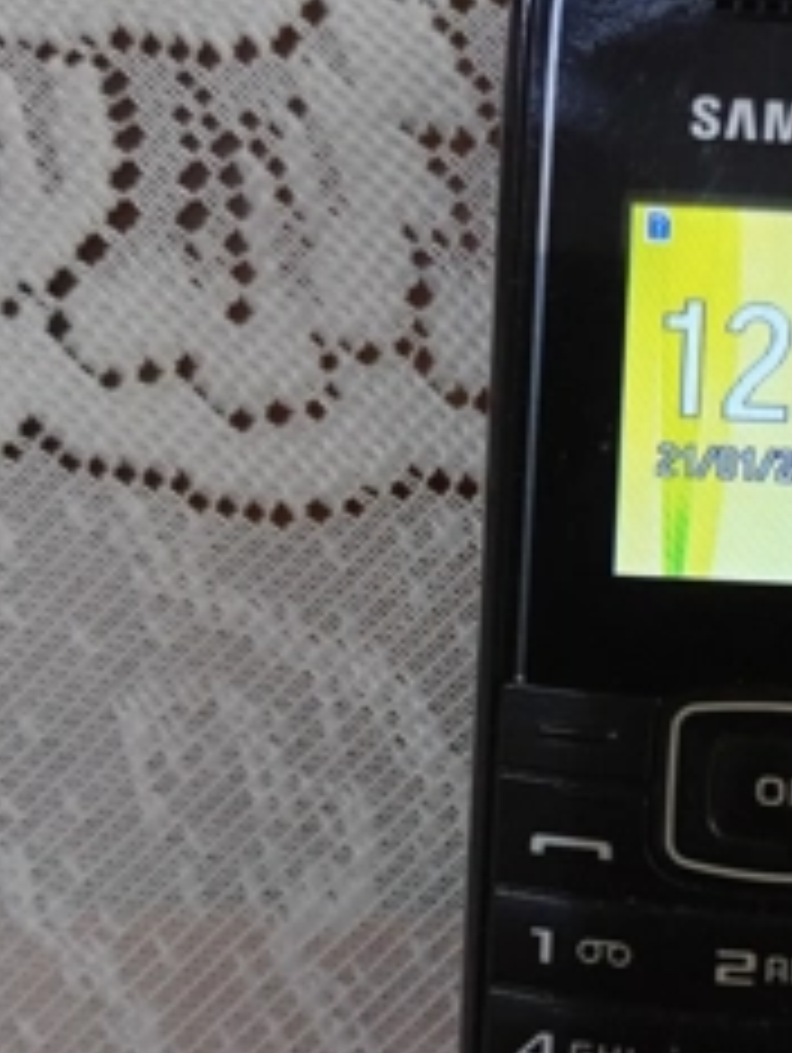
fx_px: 1401
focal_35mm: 46
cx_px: 634
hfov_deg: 30.8
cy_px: 644
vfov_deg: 41.0
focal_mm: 3.84
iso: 591
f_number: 1.8
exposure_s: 1/20
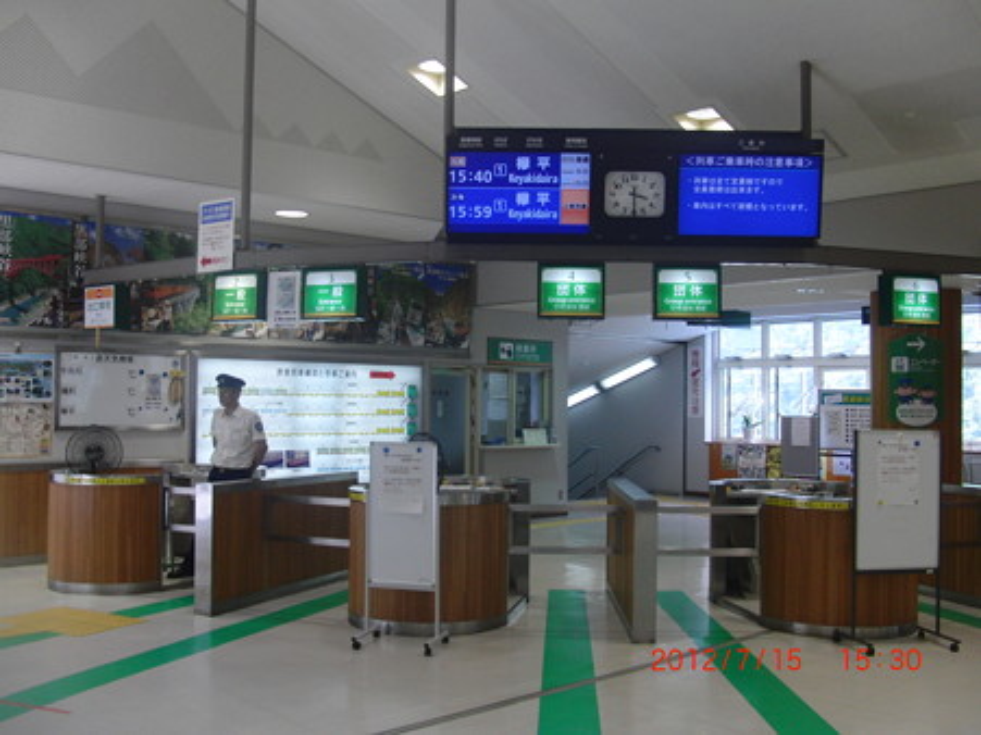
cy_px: 368
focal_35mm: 37
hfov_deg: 50.2
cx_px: 490
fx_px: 1048
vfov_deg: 38.6
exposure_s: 1/80
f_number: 3.6
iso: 160
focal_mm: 6.42
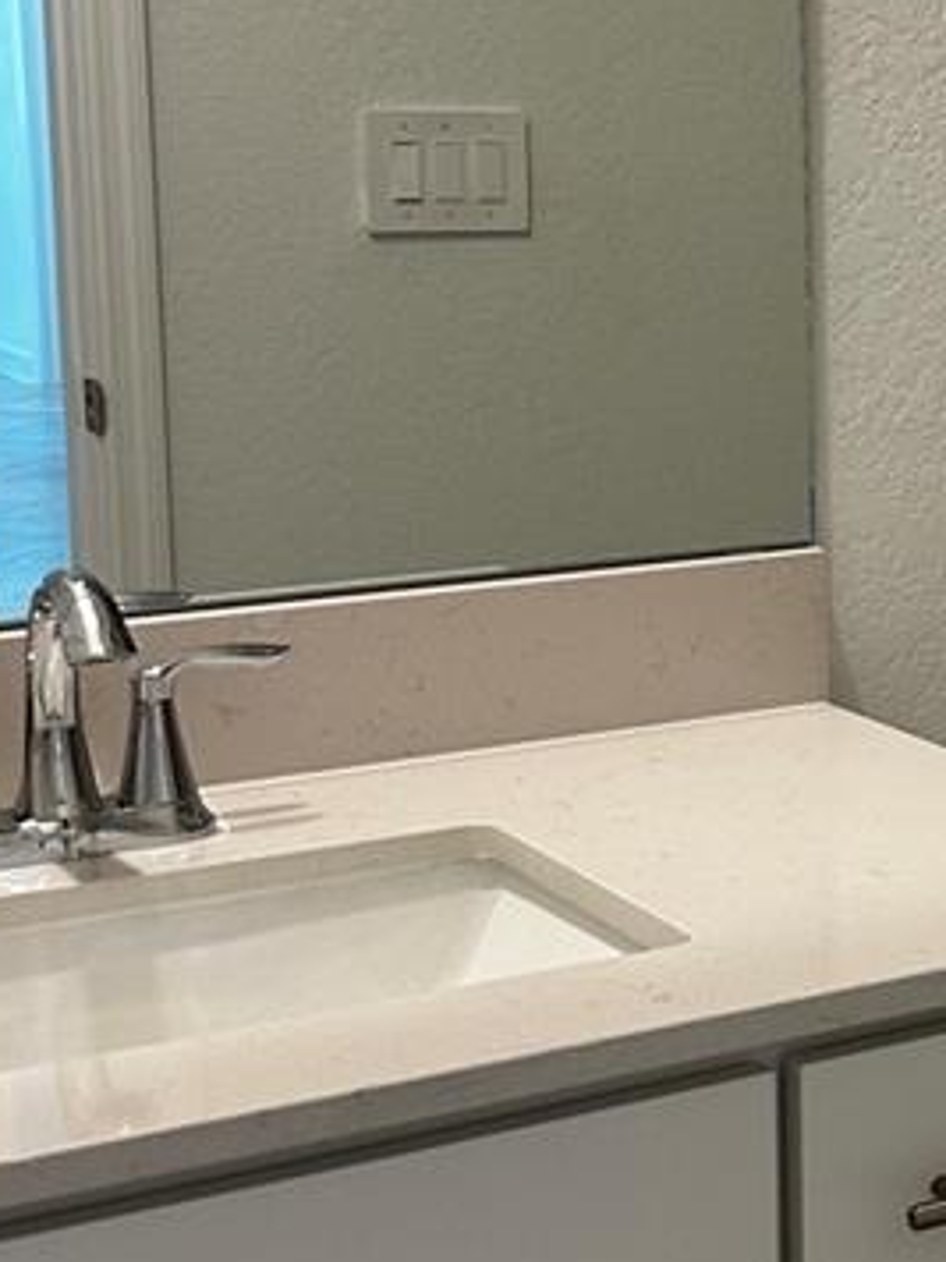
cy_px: 464
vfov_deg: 24.1
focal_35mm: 81
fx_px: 2951
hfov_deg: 16.7
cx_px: 1378
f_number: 1.78
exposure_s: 1/60
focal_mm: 6.86
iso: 125
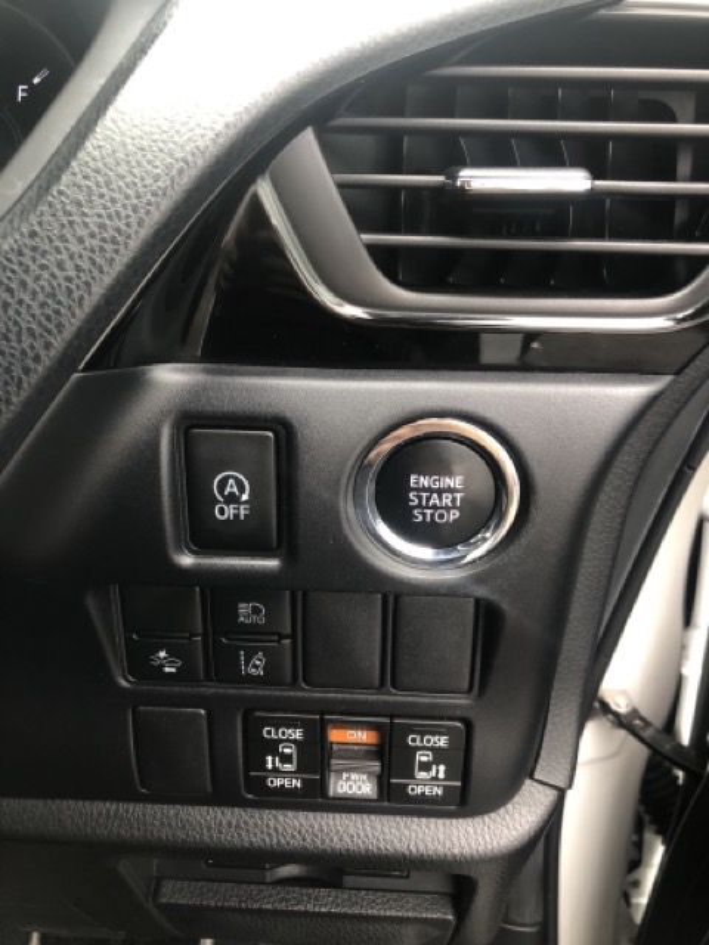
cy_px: 472
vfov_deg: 63.4
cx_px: 354
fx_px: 765
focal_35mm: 28
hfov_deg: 49.7
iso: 32
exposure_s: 1/30
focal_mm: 3.99
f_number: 1.8
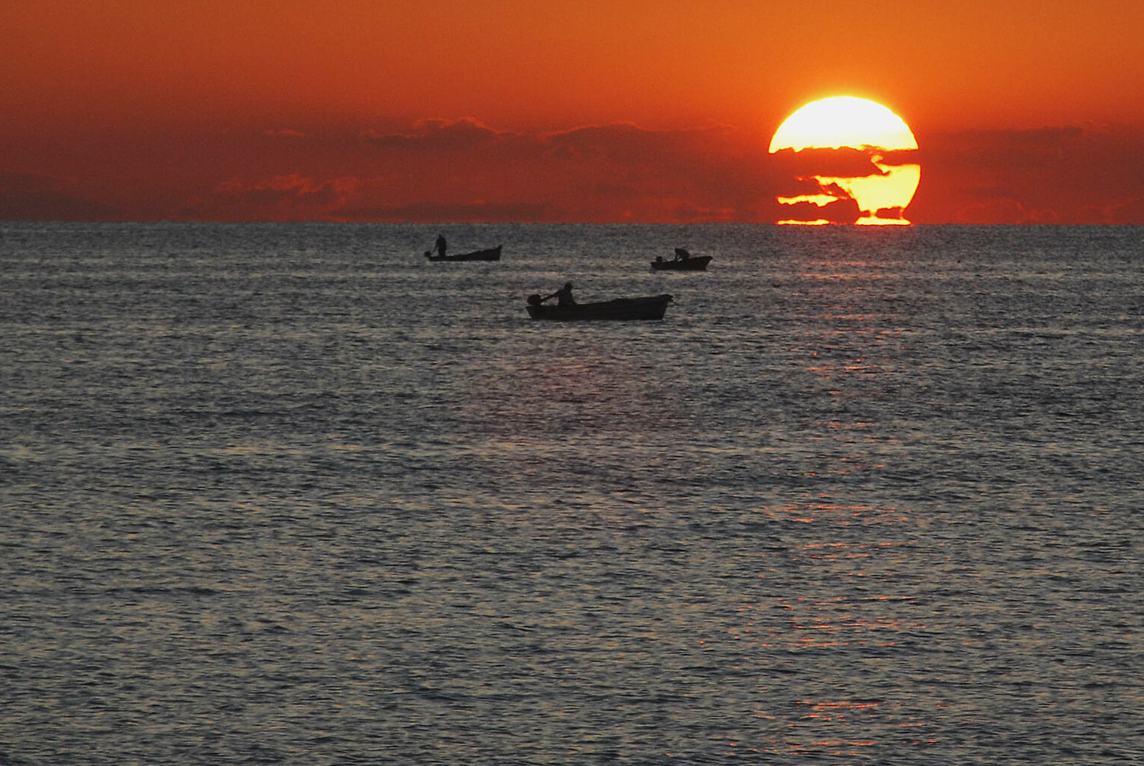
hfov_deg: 4.8
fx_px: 13557
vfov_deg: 3.2
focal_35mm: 426
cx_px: 762
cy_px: 291
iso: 400
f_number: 6.3
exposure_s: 1/1000
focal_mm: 180
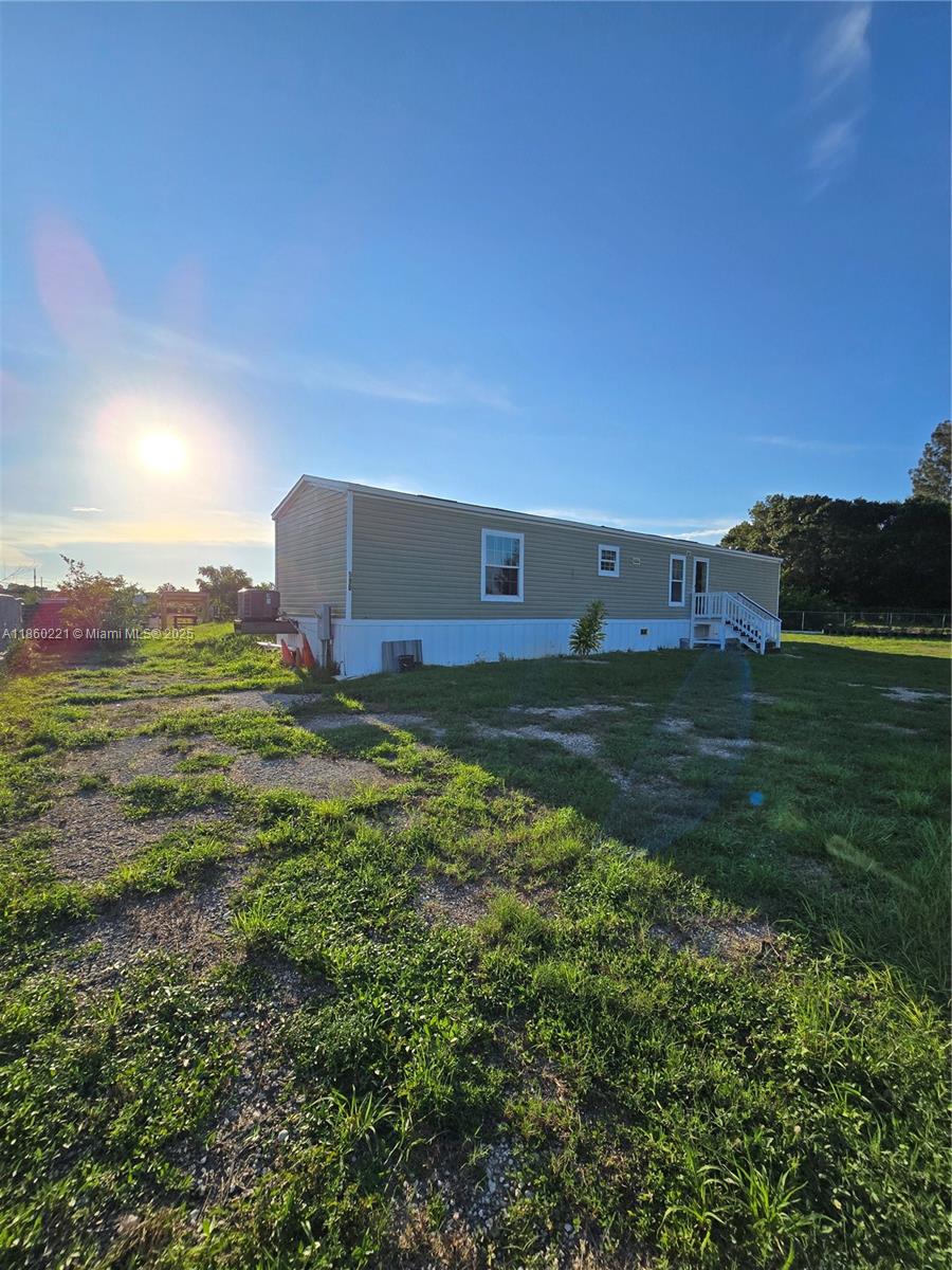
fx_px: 477
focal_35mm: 13
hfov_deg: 89.9
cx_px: 476
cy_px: 635
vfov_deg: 106.2
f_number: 2.2
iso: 50
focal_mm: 2.2
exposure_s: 1/3001
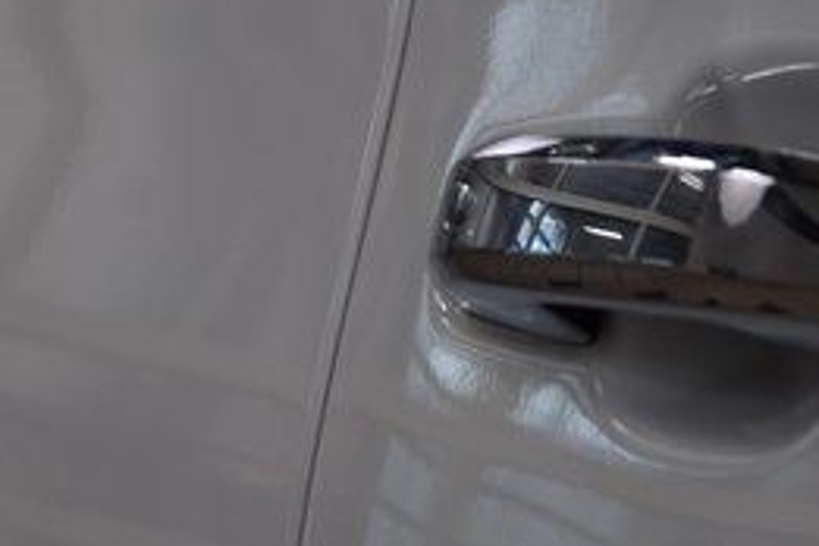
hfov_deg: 8.0
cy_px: 281
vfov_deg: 5.3
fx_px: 5846
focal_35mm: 257
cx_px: 201
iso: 400
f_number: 7.1
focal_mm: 70
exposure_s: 1/30
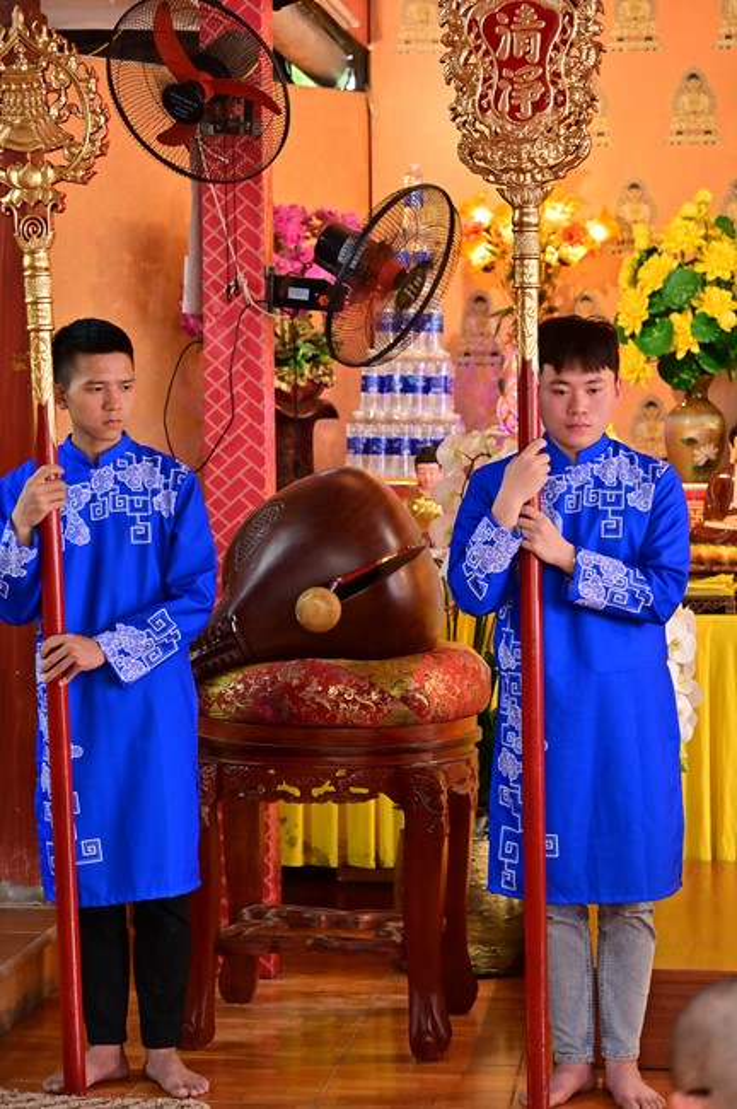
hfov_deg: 14.8
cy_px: 554
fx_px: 2831
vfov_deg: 22.2
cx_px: 368
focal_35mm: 92
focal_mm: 92
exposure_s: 1/60
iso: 1000
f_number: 5
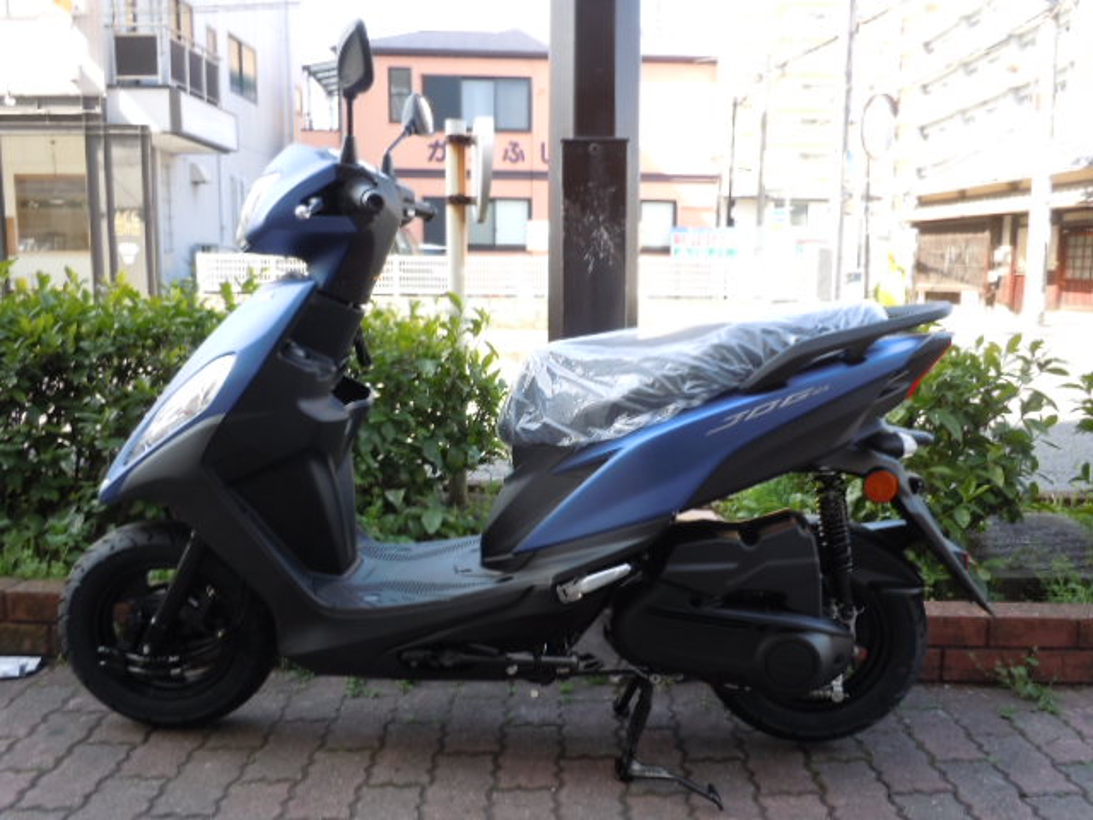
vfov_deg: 49.7
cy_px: 410
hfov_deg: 63.4
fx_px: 884
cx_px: 546
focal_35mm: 28
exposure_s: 1/60
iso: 125
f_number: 3.7
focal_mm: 5
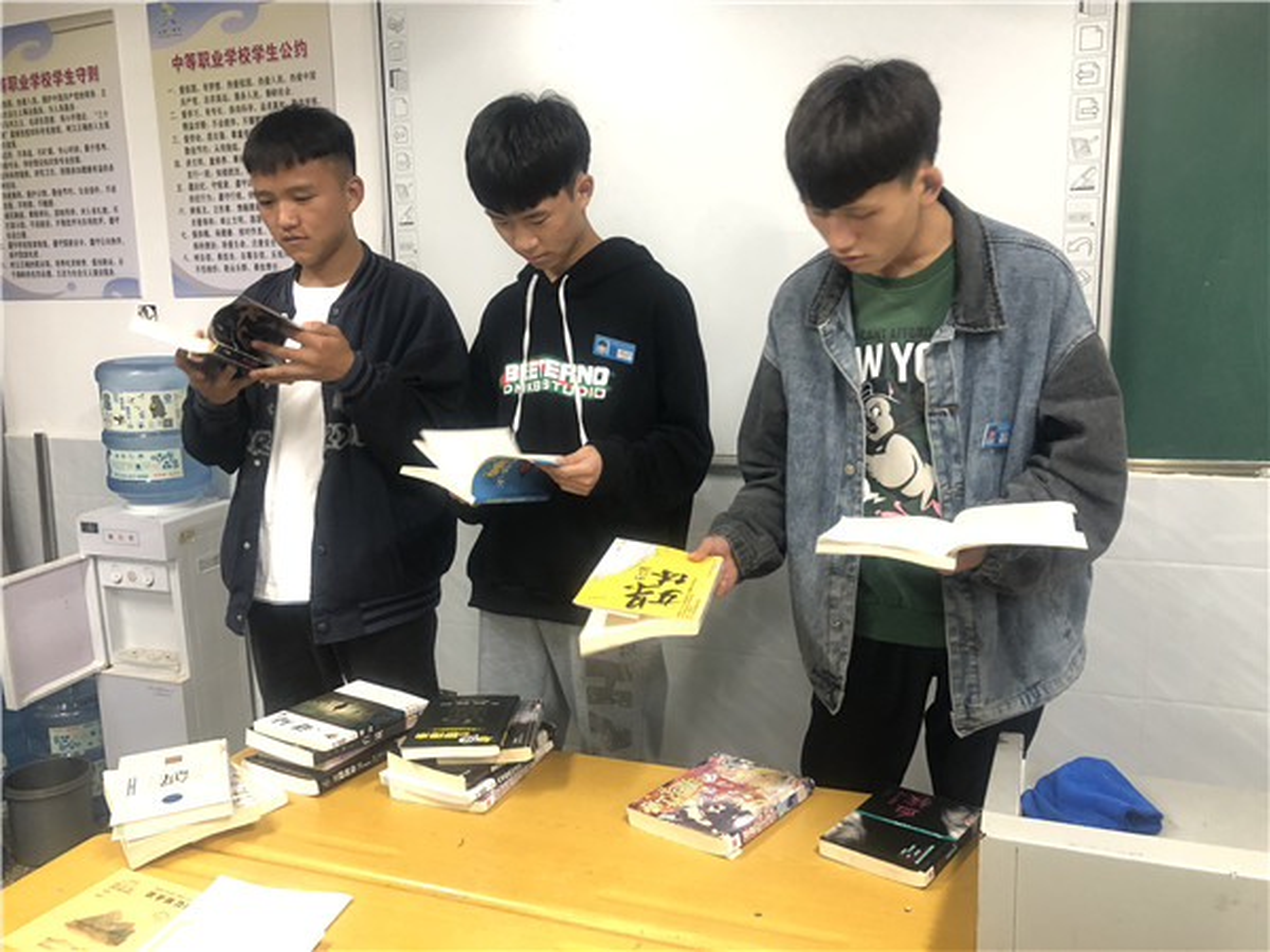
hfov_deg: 63.4
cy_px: 476
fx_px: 1027
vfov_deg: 49.7
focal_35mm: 28
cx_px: 635
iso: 400
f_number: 1.8
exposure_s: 1/50
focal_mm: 3.99
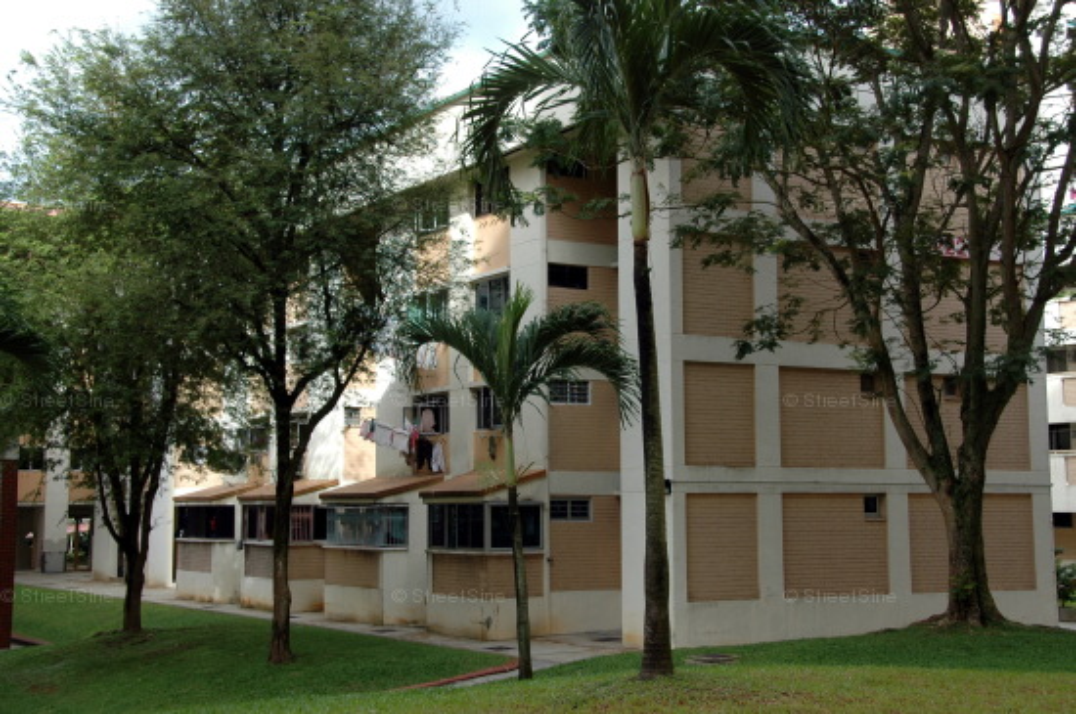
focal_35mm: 51
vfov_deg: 26.4
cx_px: 538
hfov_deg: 38.9
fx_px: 1522
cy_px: 357
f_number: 7.1
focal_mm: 34
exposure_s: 1/200
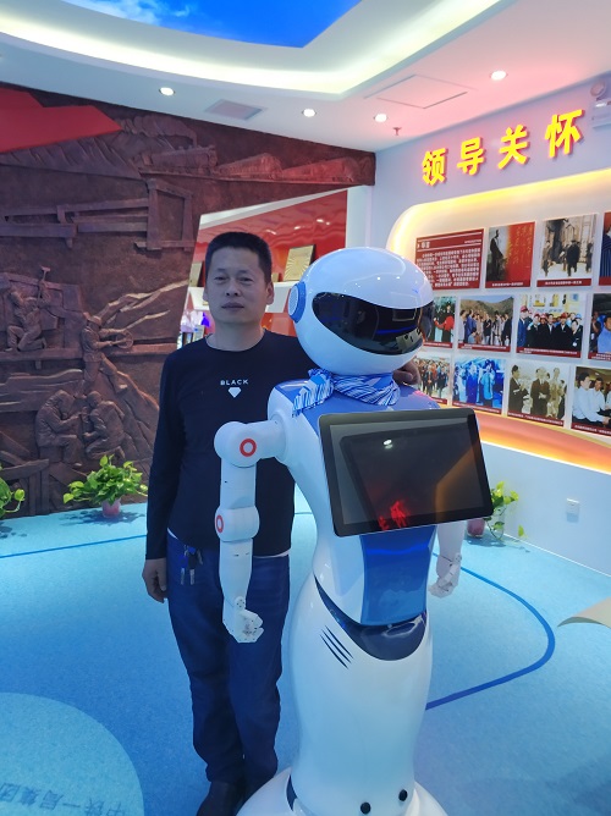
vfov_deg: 65.4
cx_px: 306
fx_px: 636
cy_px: 408
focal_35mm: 27
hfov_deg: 51.3
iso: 232
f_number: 1.8
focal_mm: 3.82
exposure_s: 1/25
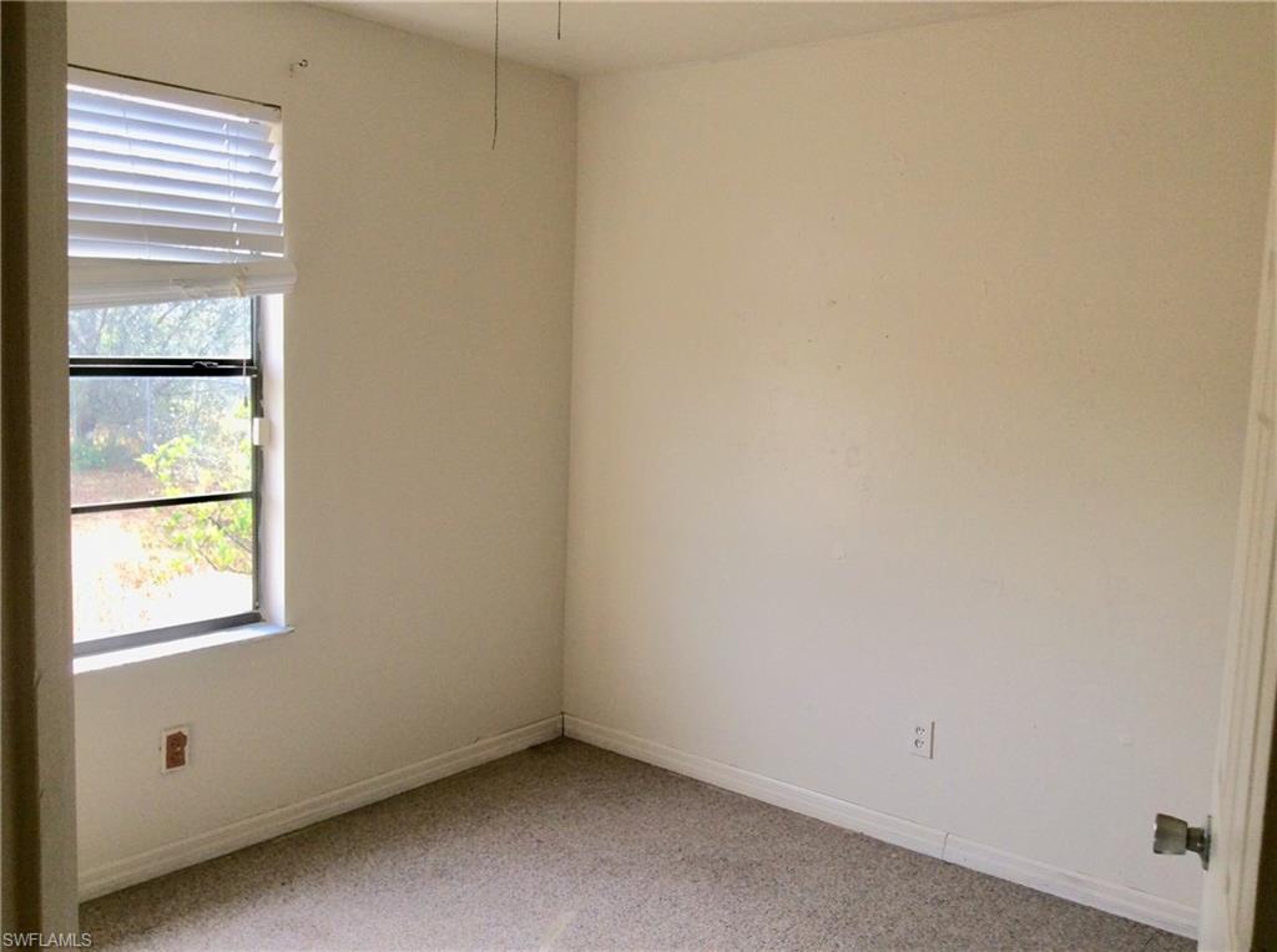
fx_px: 1178
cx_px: 638
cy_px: 476
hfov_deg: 56.9
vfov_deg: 44.0
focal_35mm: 32
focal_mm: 3.3
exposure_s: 1/120
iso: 40
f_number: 2.4
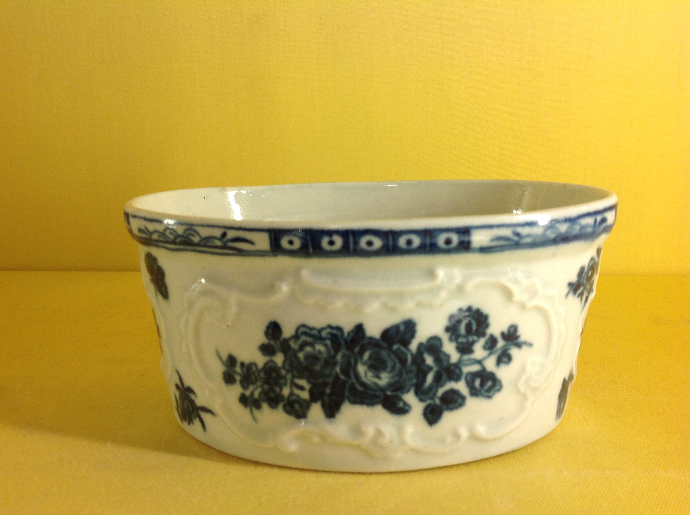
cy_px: 258
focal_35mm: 35
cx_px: 345
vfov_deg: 40.6
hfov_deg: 52.7
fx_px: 697
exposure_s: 1/50
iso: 64
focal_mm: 4.28
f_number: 2.4
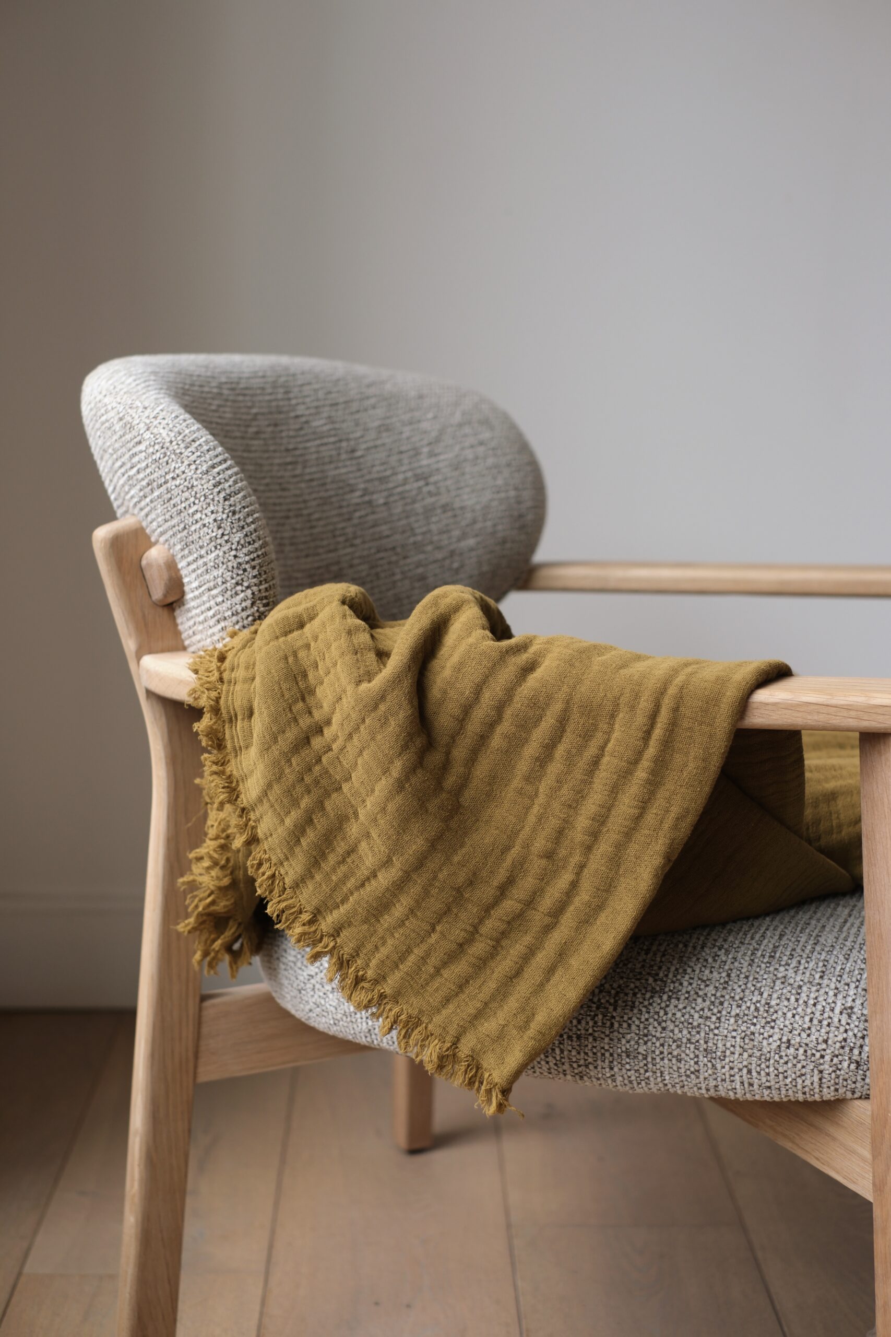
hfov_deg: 25.5
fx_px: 1967
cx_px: 446
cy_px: 668
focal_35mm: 53
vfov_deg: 37.5
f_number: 2.8
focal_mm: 35
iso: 250
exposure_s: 1/52
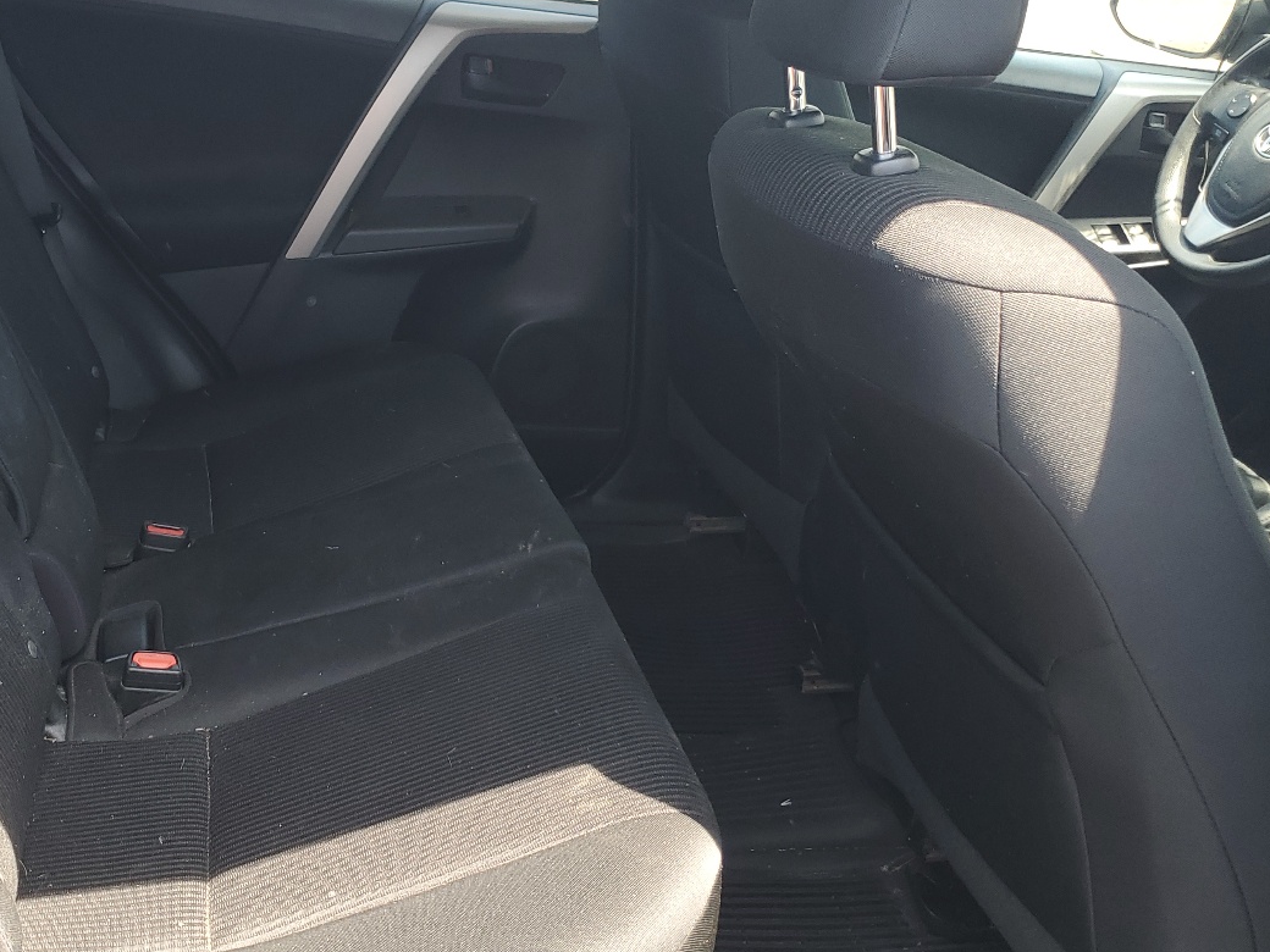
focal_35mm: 40
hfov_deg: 45.9
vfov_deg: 35.9
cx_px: 403
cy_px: 419
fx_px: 1468
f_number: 1.5
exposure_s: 1/189
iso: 50
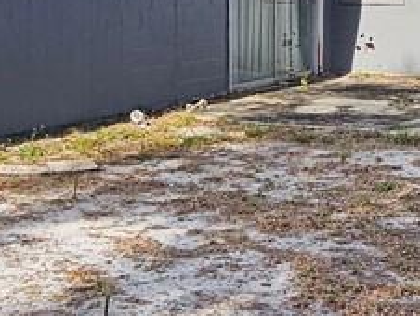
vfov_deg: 15.9
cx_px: 316
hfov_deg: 21.1
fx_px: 1117
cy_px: 19
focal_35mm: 92
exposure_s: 1/1461
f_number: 2.2
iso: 50
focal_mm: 2.2
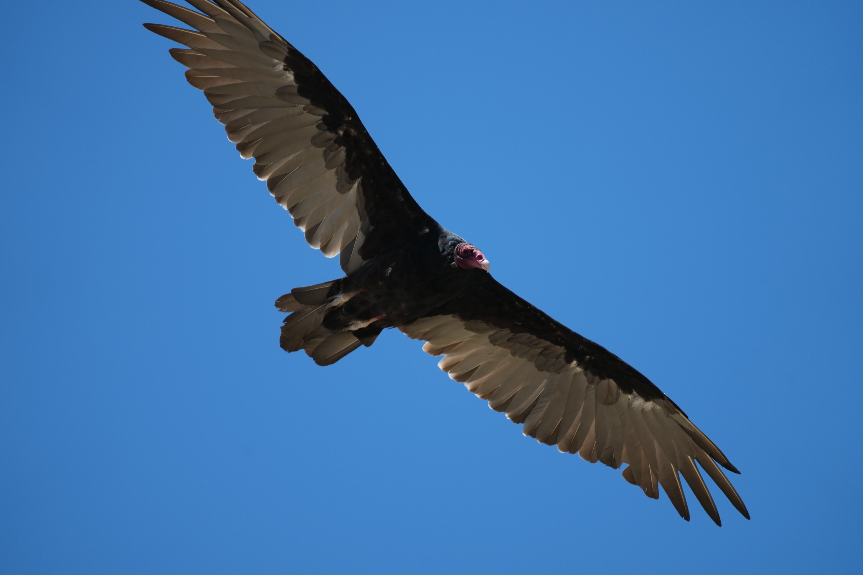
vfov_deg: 2.3
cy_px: 288
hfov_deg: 3.4
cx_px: 432
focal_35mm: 600
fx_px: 14382
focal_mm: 600
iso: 500
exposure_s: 1/2000
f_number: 5.6
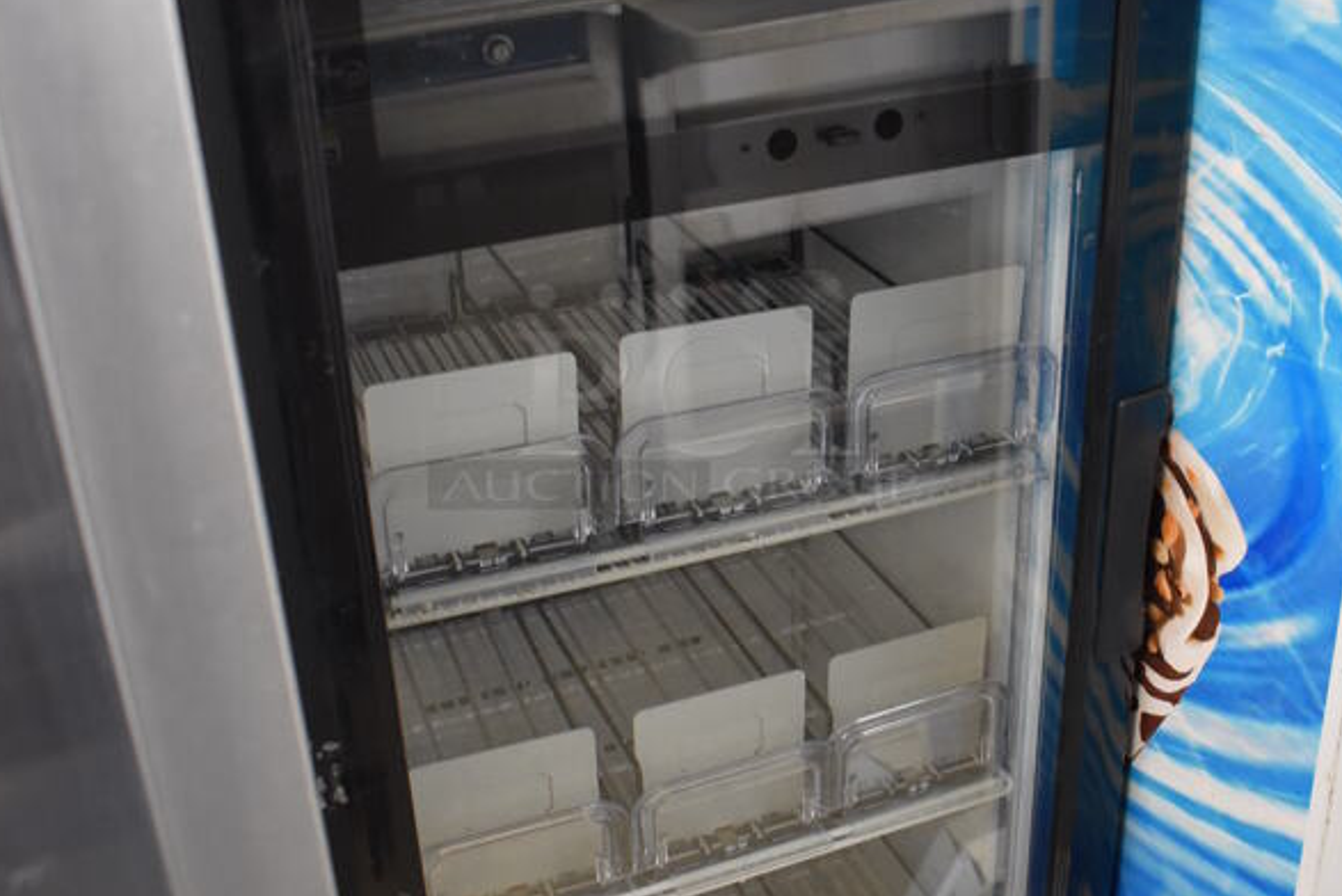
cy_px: 390
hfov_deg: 46.4
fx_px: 1566
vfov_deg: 31.9
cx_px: 684
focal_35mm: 42
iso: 2000
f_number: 3.5
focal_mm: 18
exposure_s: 1/30
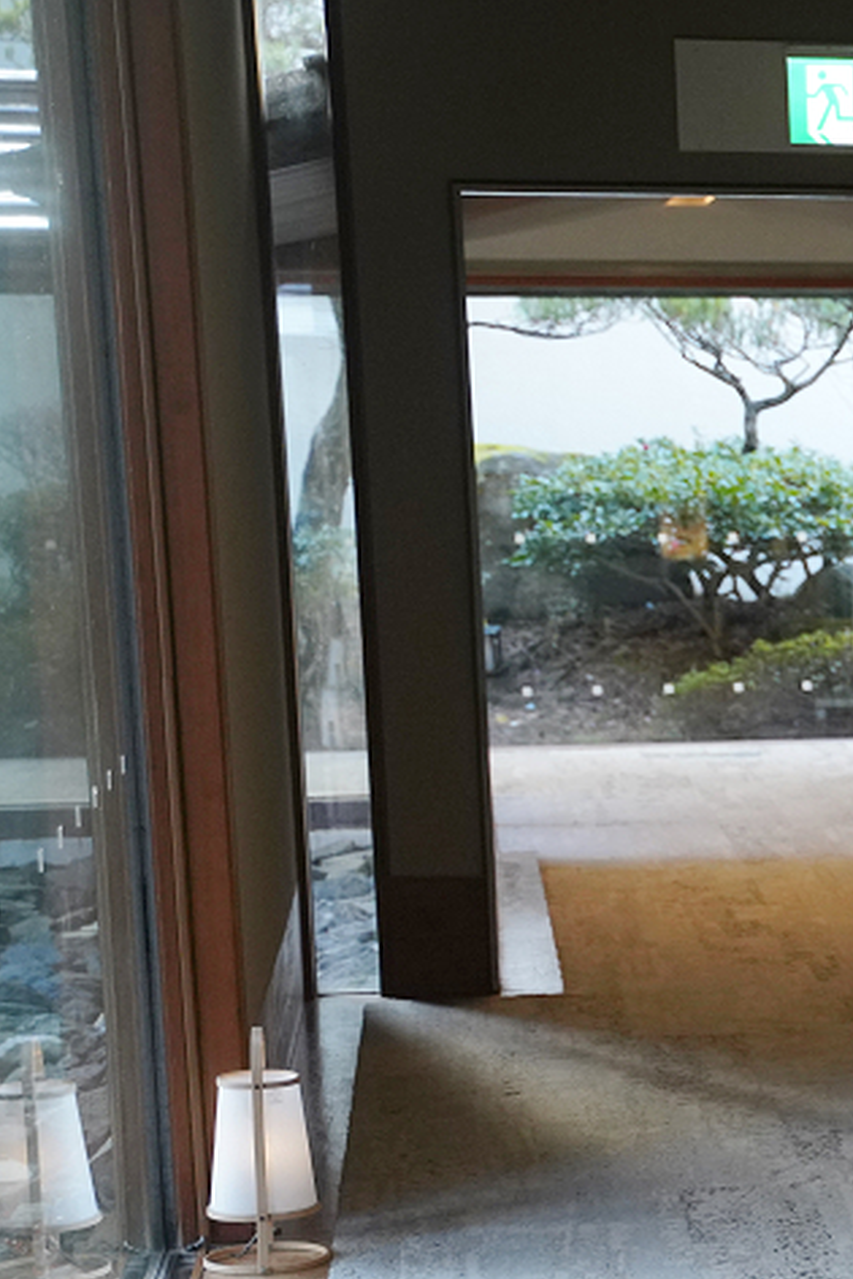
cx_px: 1576
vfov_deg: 17.3
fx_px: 4155
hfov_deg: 10.9
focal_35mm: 117
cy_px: 1030
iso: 2500
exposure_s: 1/160
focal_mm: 46
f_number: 2.8
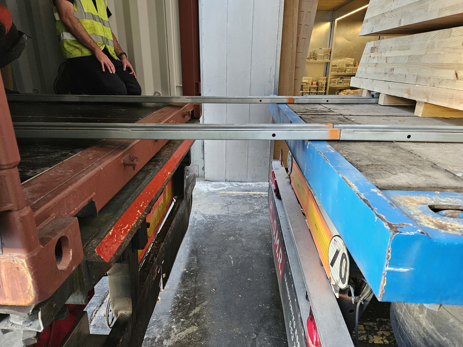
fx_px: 308
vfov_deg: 58.9
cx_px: 232
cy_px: 174
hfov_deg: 73.9
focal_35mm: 23
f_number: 1.8
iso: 640
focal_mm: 5.4
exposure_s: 1/100
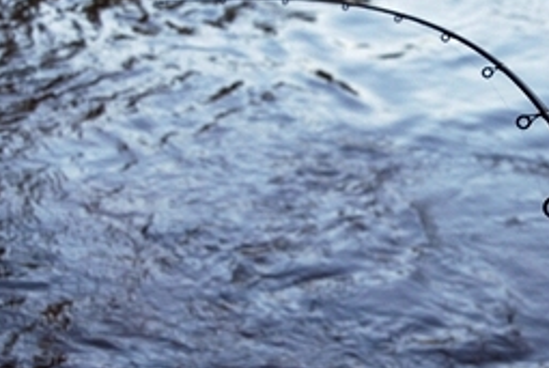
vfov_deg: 9.1
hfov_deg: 13.4
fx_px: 2307
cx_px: 519
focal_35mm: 151
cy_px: 136
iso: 200
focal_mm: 42
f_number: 6.3
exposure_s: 1/60
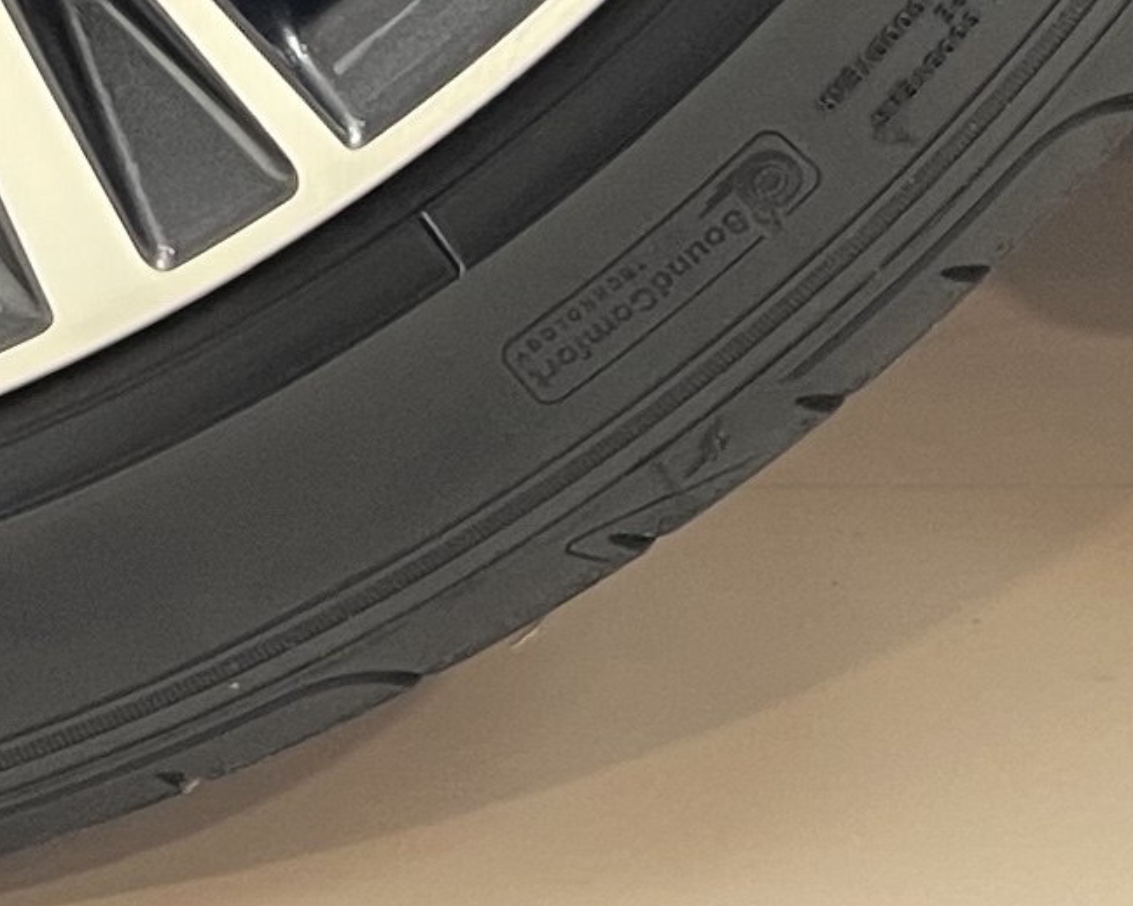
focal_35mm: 158
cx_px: -920
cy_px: -1567
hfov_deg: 11.3
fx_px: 5297
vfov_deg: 8.5
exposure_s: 1/50
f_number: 1.5
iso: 125
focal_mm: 5.7
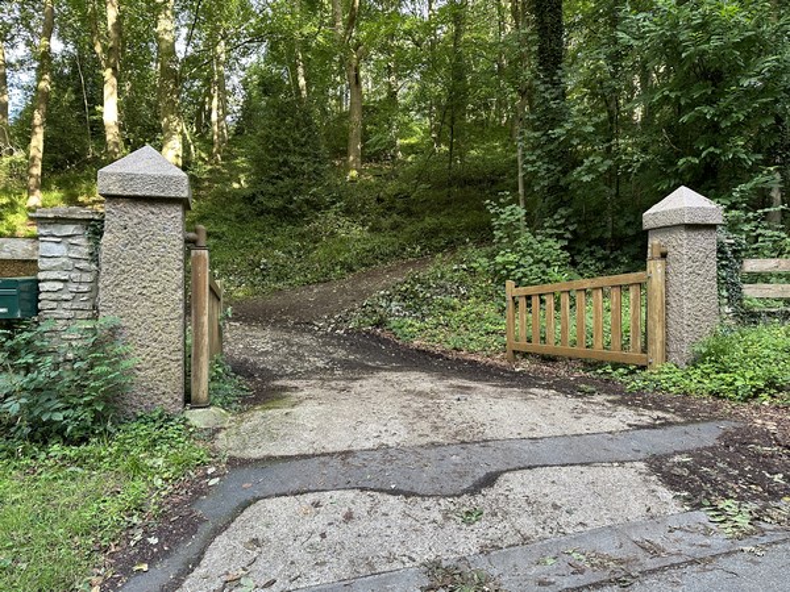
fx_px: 548
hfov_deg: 71.6
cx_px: 395
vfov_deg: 56.8
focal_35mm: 24
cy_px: 296
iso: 160
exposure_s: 1/121
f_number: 1.78
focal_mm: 6.86
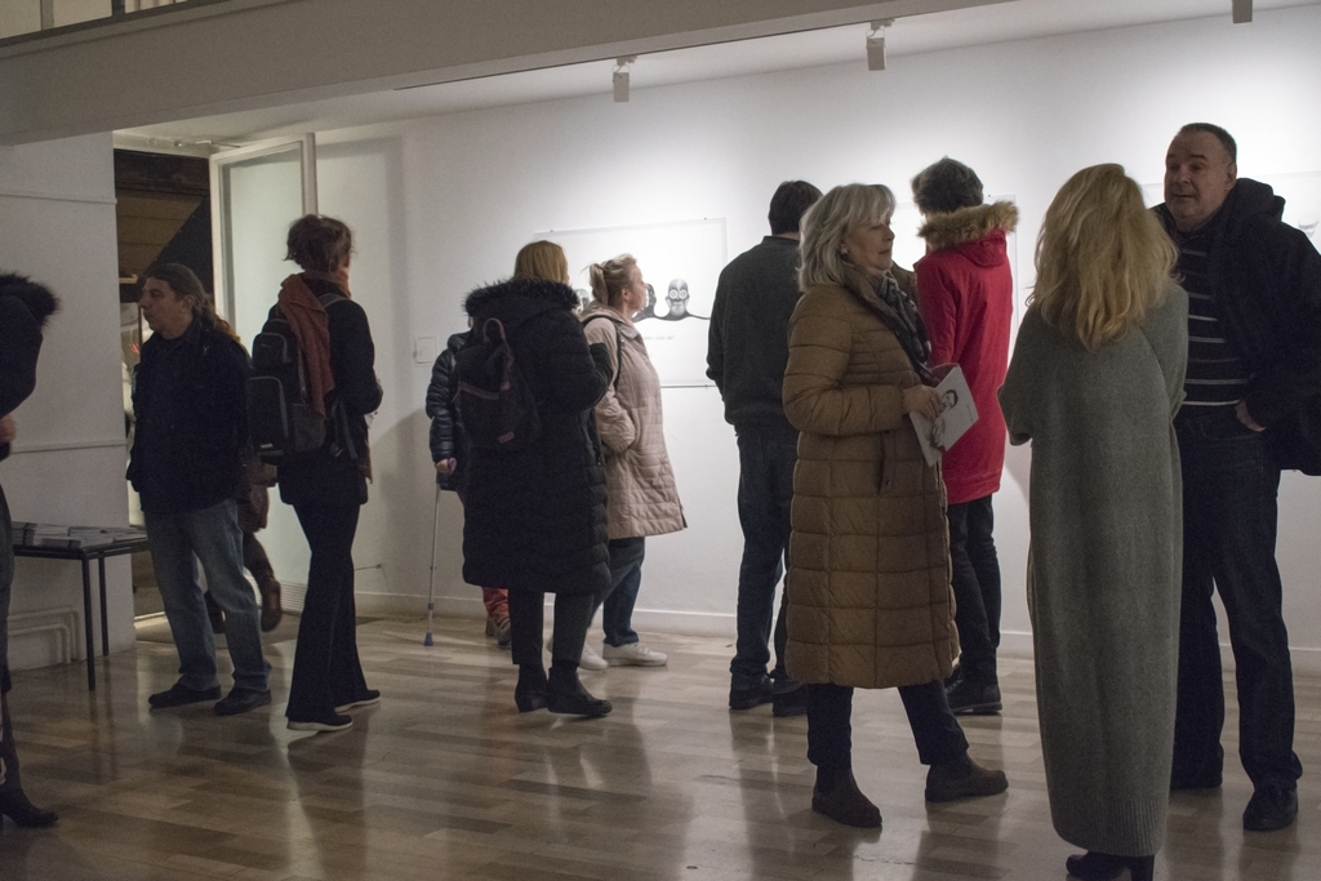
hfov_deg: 47.9
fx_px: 1486
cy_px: 440
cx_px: 660
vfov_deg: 33.0
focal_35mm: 40
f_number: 4
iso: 4500
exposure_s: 1/60
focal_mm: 27
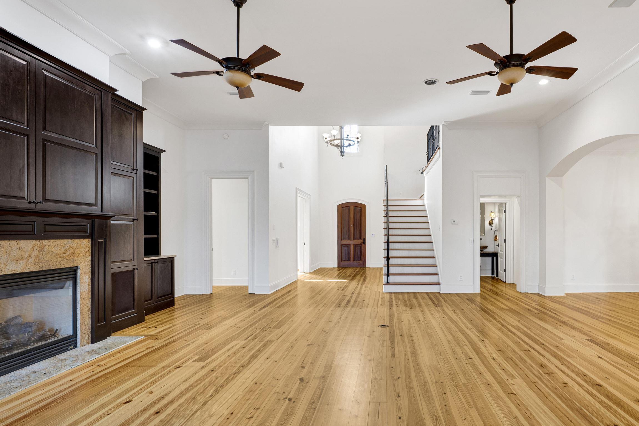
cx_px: 386
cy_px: 232
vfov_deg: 61.8
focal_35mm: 20
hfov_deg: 82.9
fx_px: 355
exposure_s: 1/8
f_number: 11
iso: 500
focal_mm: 15
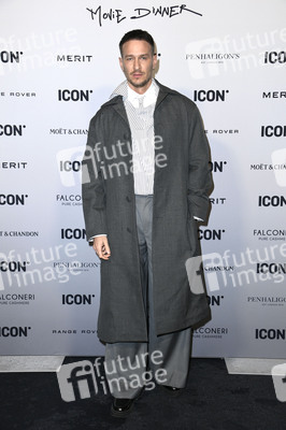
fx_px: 573
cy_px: 215
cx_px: 143
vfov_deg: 41.1
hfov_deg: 28.0
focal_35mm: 48
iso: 1600
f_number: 5.6
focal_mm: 48
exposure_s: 1/250
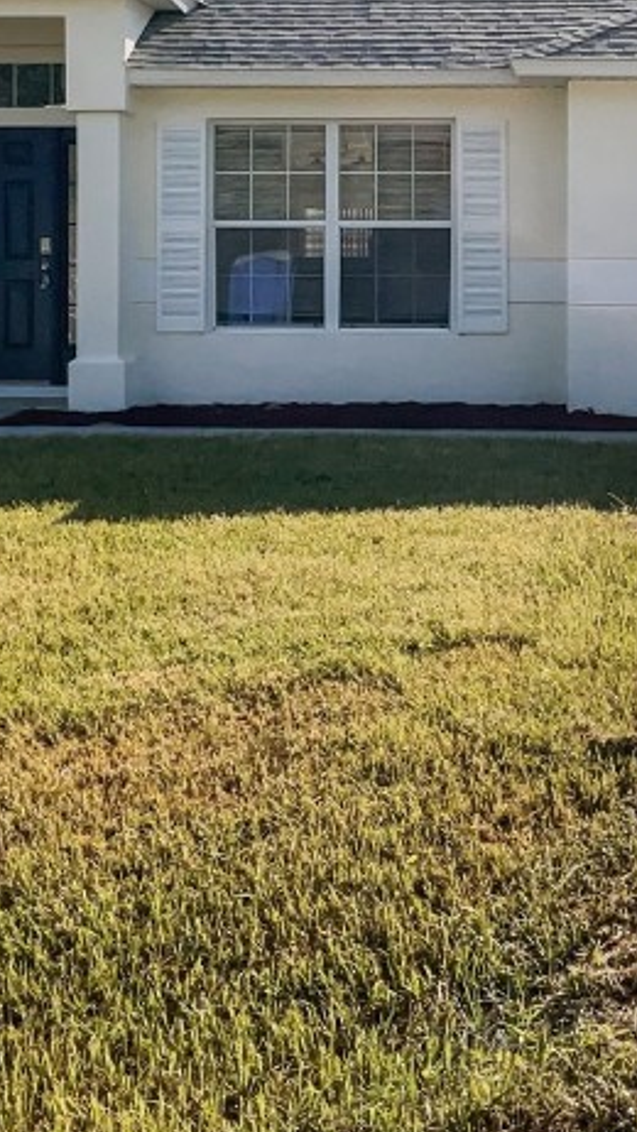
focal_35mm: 70
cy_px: 341
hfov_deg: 17.2
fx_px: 2101
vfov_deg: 29.8
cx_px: 431
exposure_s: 1/2800
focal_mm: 3
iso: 20
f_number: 1.8
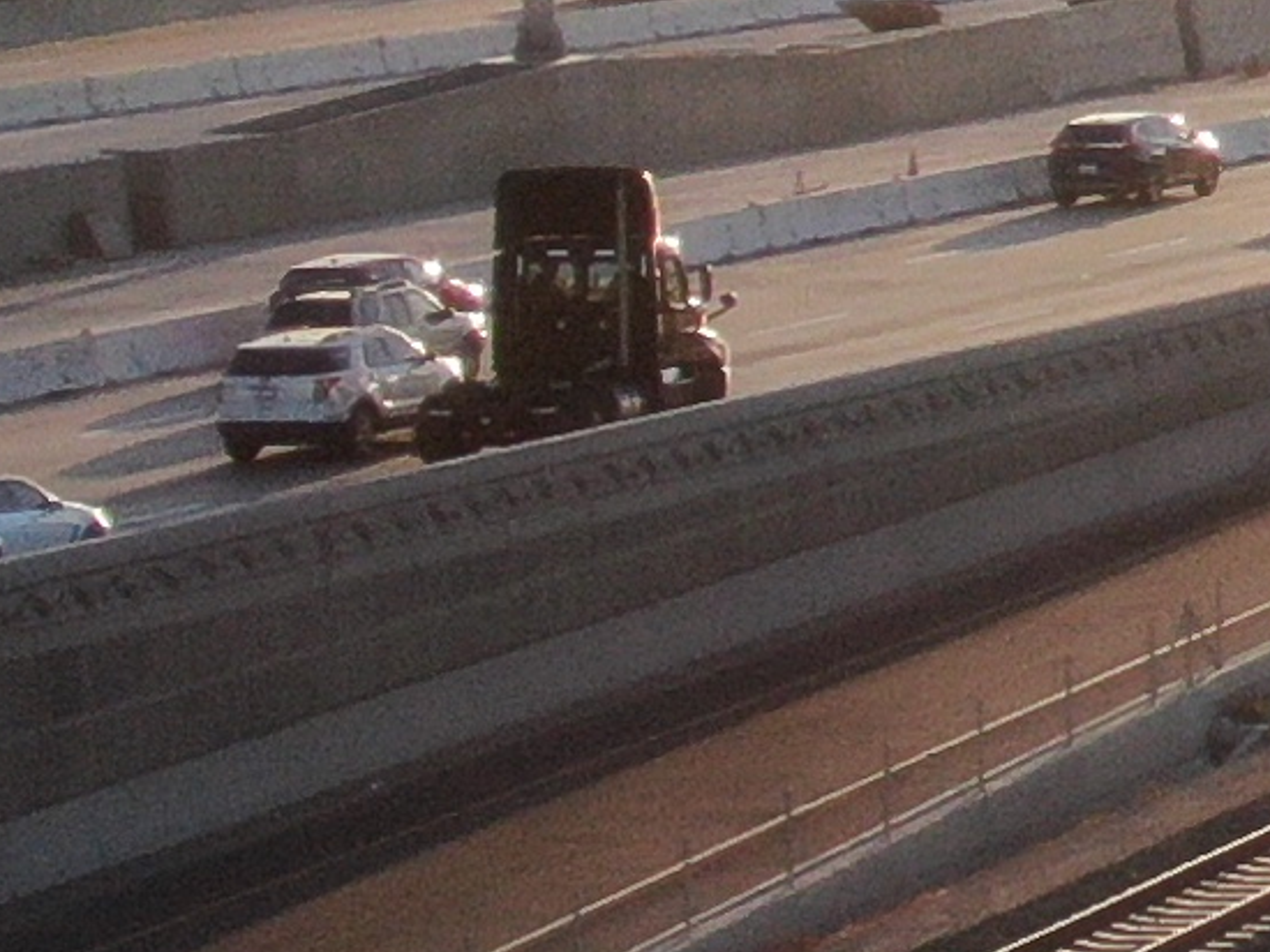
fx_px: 11478
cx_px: 3295
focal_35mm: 313
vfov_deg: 4.7
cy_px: -656
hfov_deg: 6.0
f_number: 3.6
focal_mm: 7.39
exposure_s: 1/640
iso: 100
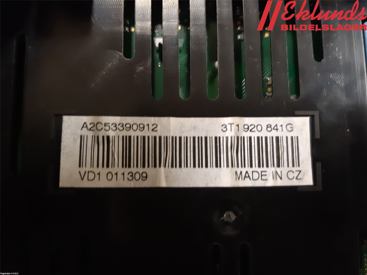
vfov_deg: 53.1
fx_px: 276
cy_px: 138
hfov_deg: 67.3
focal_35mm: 26
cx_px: 184
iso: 320
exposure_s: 1/25
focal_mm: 3.93
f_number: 1.7
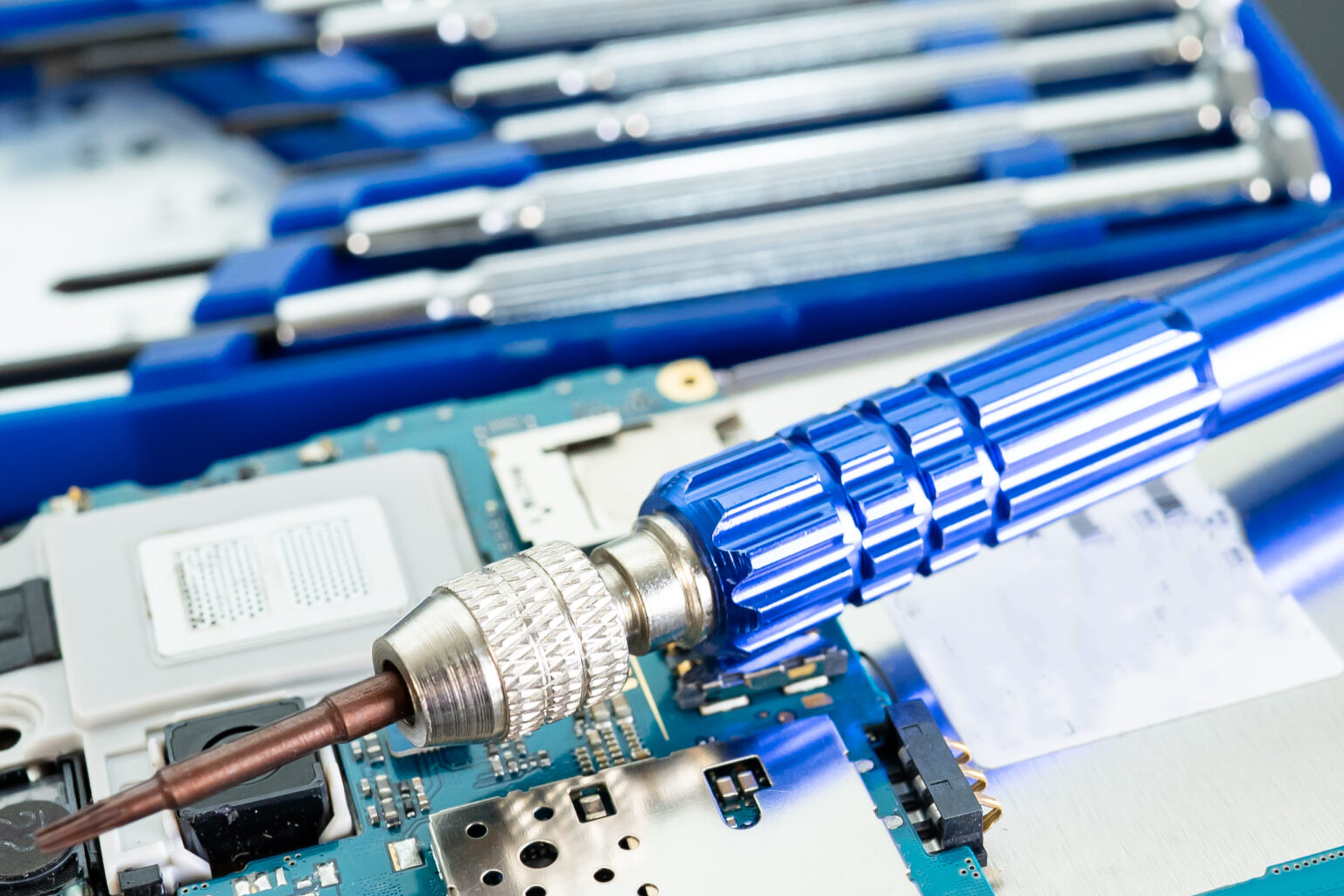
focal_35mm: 60
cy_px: 603
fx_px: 2240
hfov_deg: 33.4
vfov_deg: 22.5
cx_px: 755
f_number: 5.6
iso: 1250
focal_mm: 24
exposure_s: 1/60
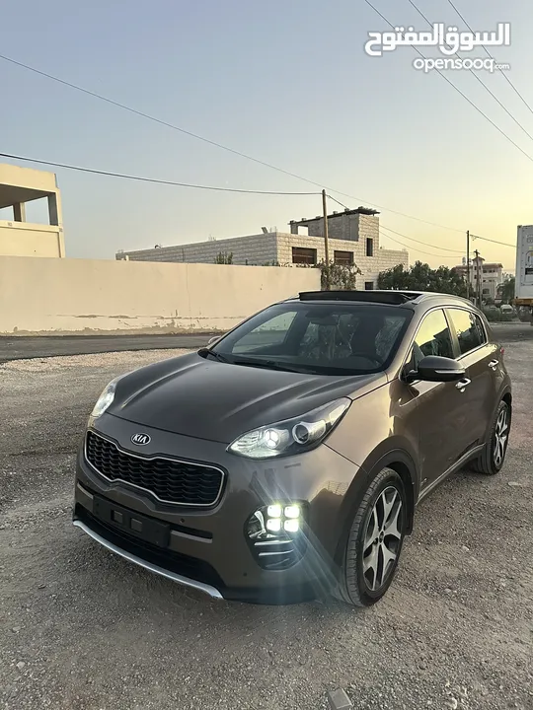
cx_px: 266
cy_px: 355
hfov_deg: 56.8
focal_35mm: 24
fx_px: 493
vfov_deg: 71.6
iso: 1000
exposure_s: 1/57
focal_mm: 6.86
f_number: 1.78
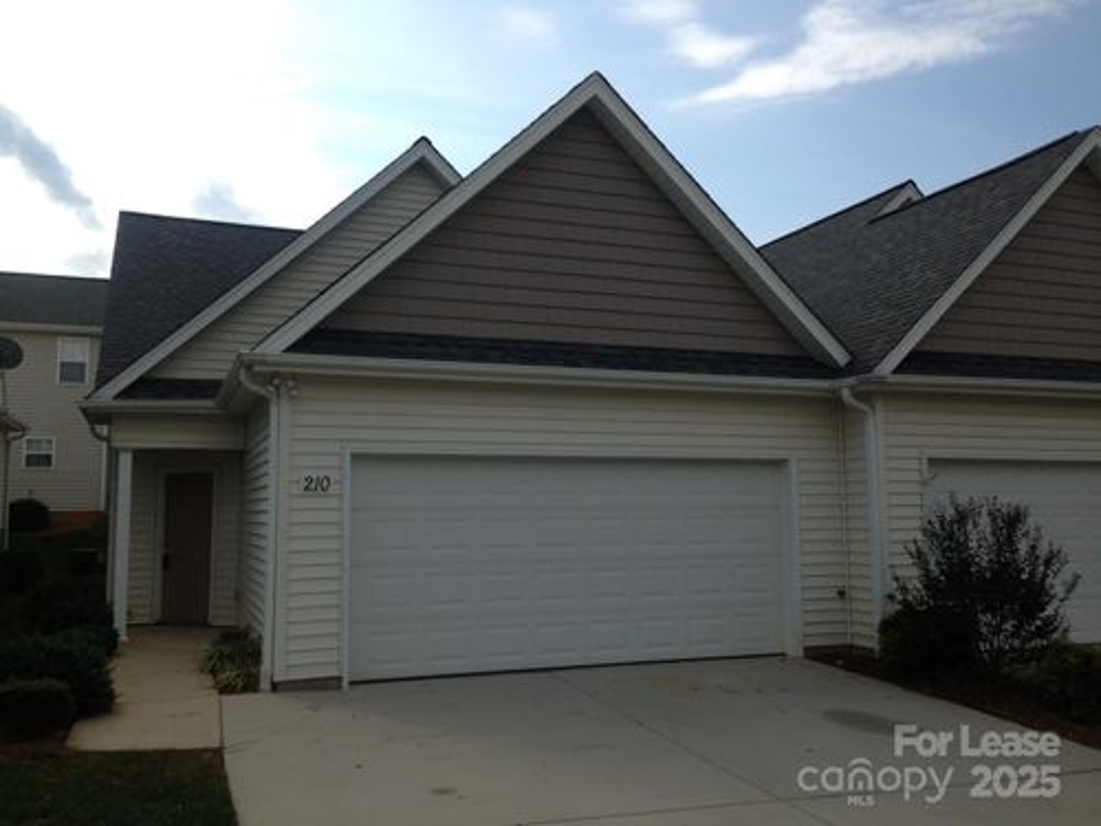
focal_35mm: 33
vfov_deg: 42.9
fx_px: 1050
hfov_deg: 55.4
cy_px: 413
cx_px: 550
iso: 50
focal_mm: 4.13
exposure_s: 1/1506
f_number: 2.4
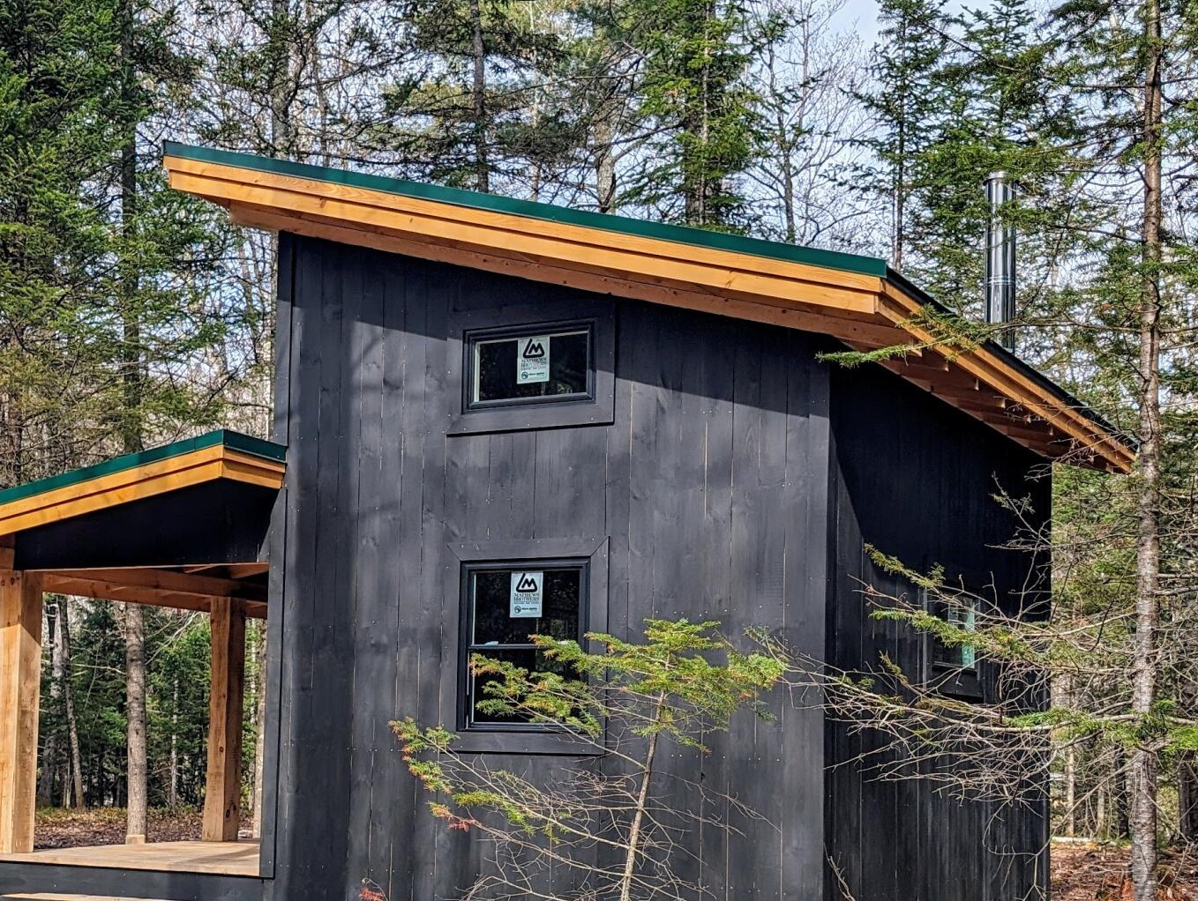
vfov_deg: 27.3
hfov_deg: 35.9
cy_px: 634
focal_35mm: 53
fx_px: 1837
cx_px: 454
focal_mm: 6.9
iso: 18
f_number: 1.68
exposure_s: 1/565
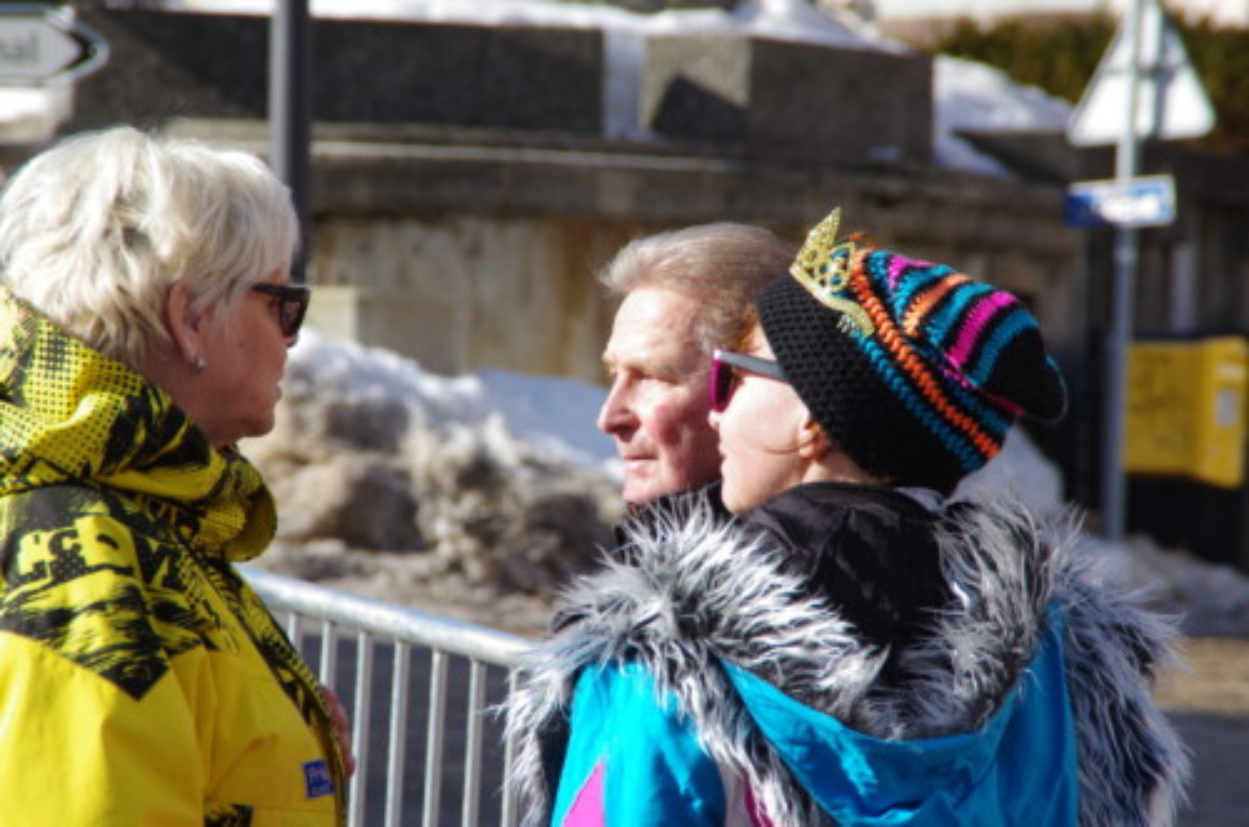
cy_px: 414
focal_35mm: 300
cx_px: 624
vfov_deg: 4.6
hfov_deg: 6.9
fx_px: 10385
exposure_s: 1/250
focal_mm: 200
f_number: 10
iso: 200
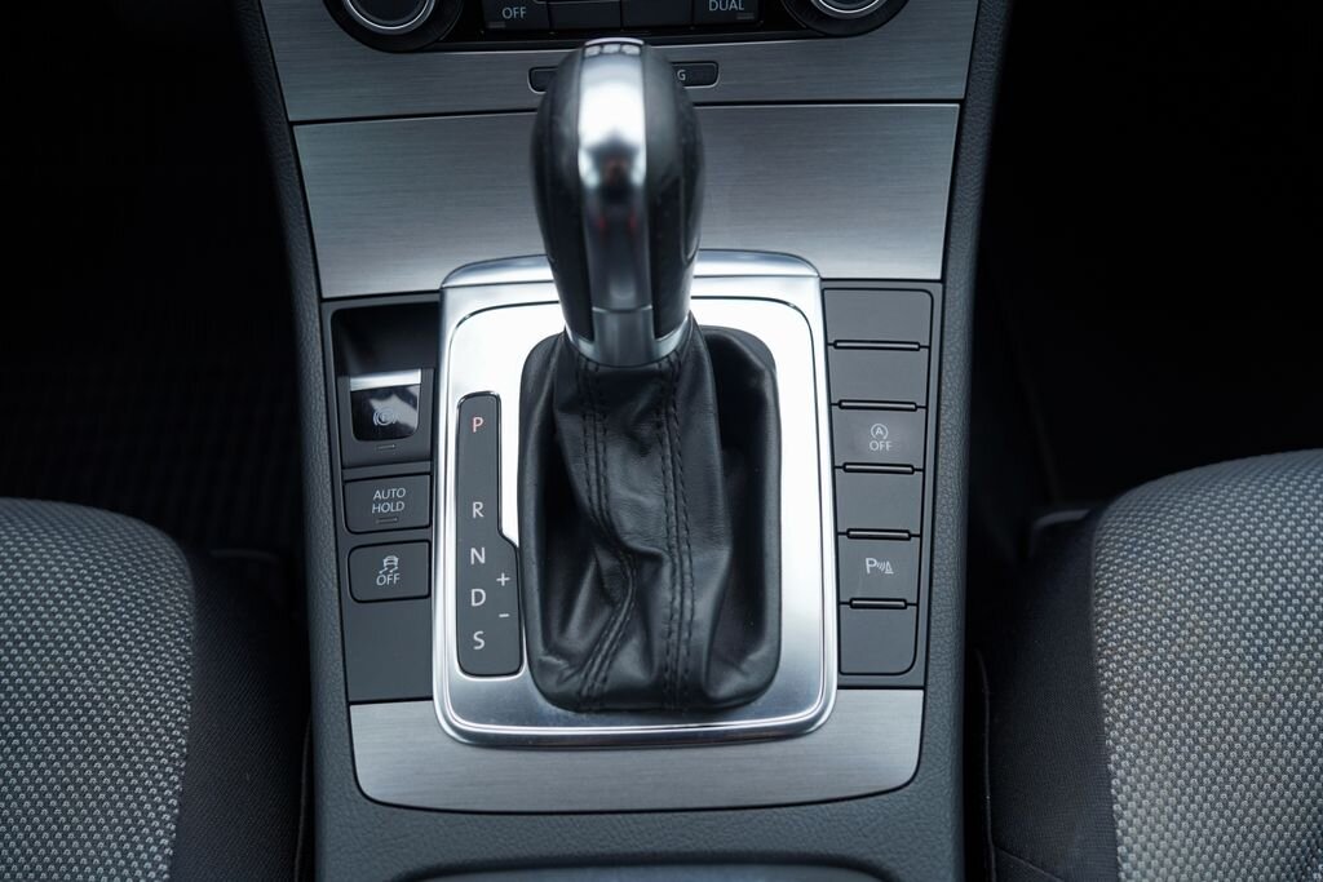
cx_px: 662
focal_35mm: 34
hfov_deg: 55.8
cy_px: 441
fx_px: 1250
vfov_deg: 38.9
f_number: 4
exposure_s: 1/80
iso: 100
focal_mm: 34
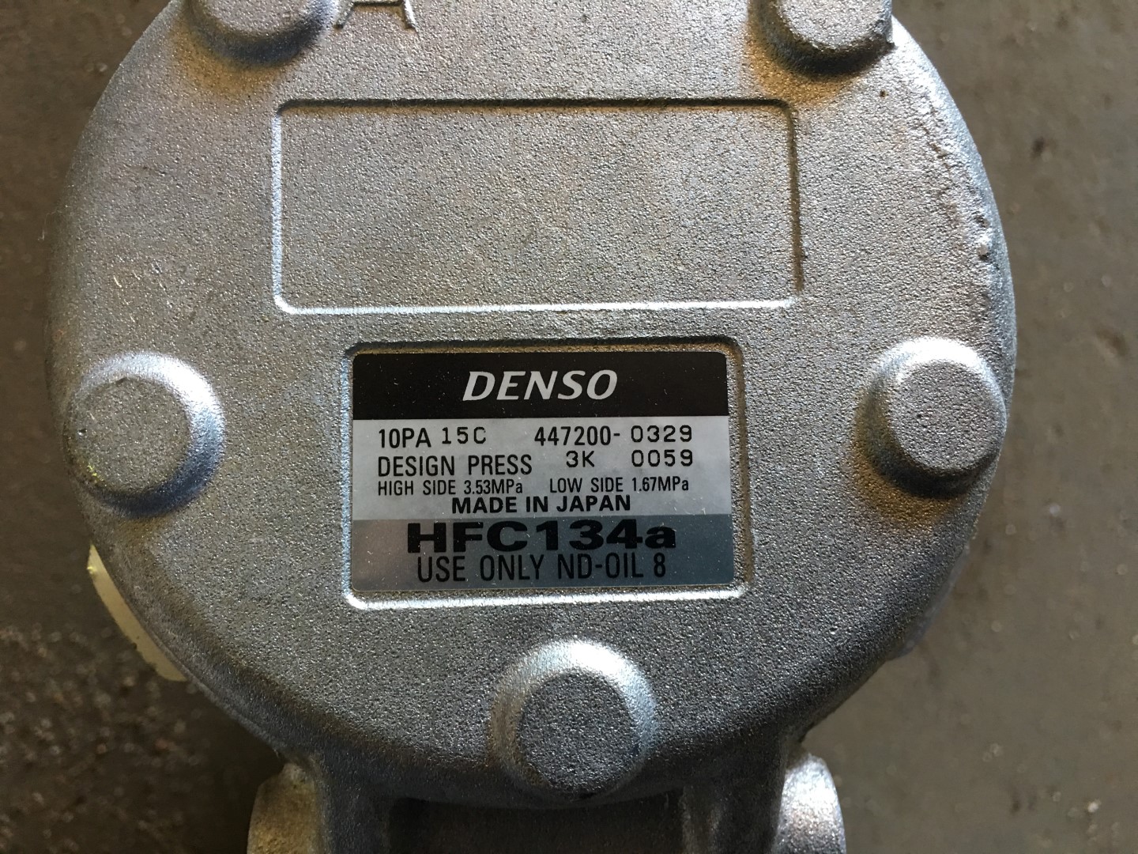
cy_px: 427
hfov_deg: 61.7
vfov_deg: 48.2
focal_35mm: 29
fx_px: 953
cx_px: 569
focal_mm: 4.15
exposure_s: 1/17
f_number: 2.2
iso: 64
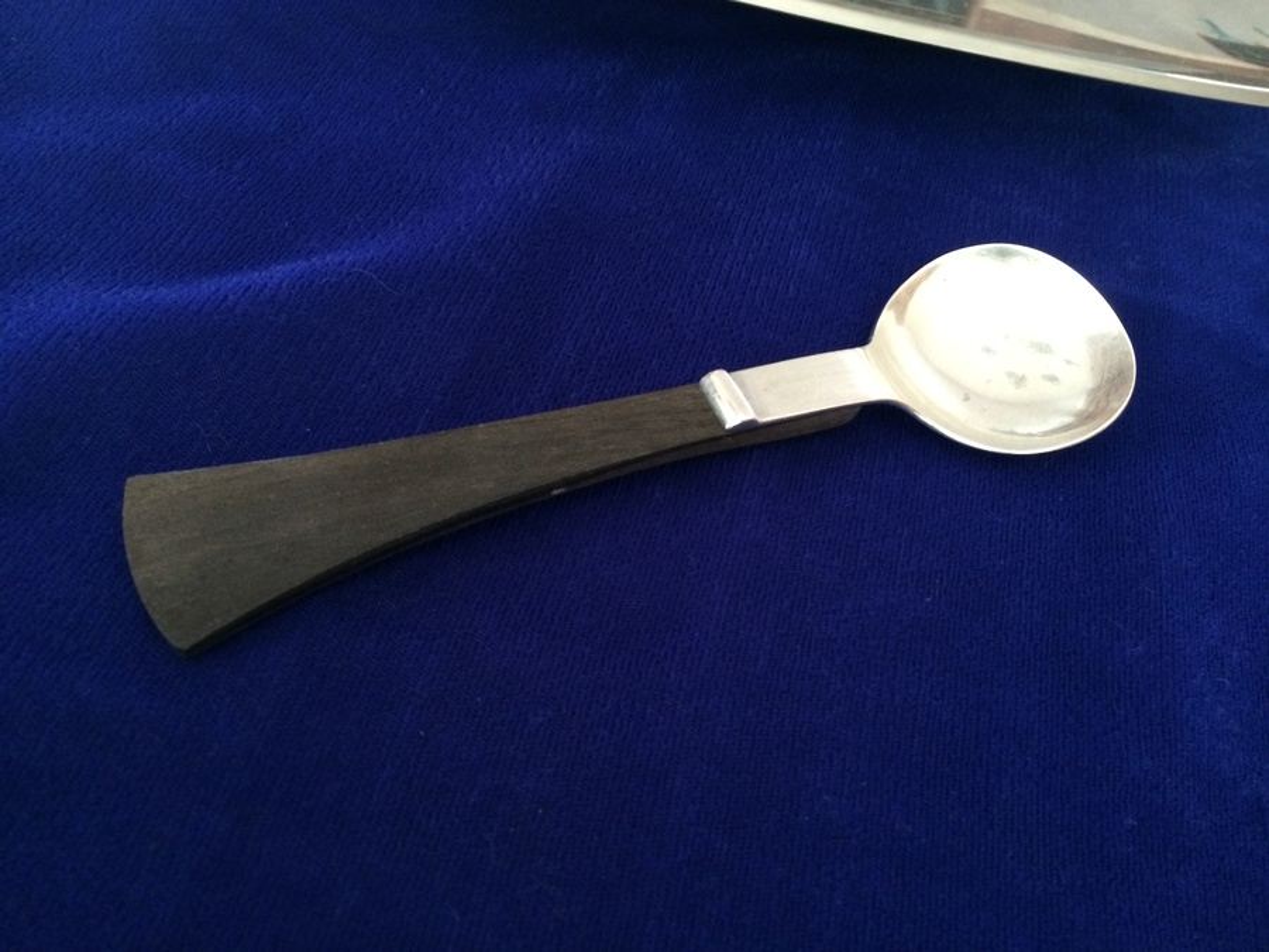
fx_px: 1100
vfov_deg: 46.8
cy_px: 476
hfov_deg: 60.0
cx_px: 634
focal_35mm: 30
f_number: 2.2
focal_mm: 4.12
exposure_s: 1/15
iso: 400
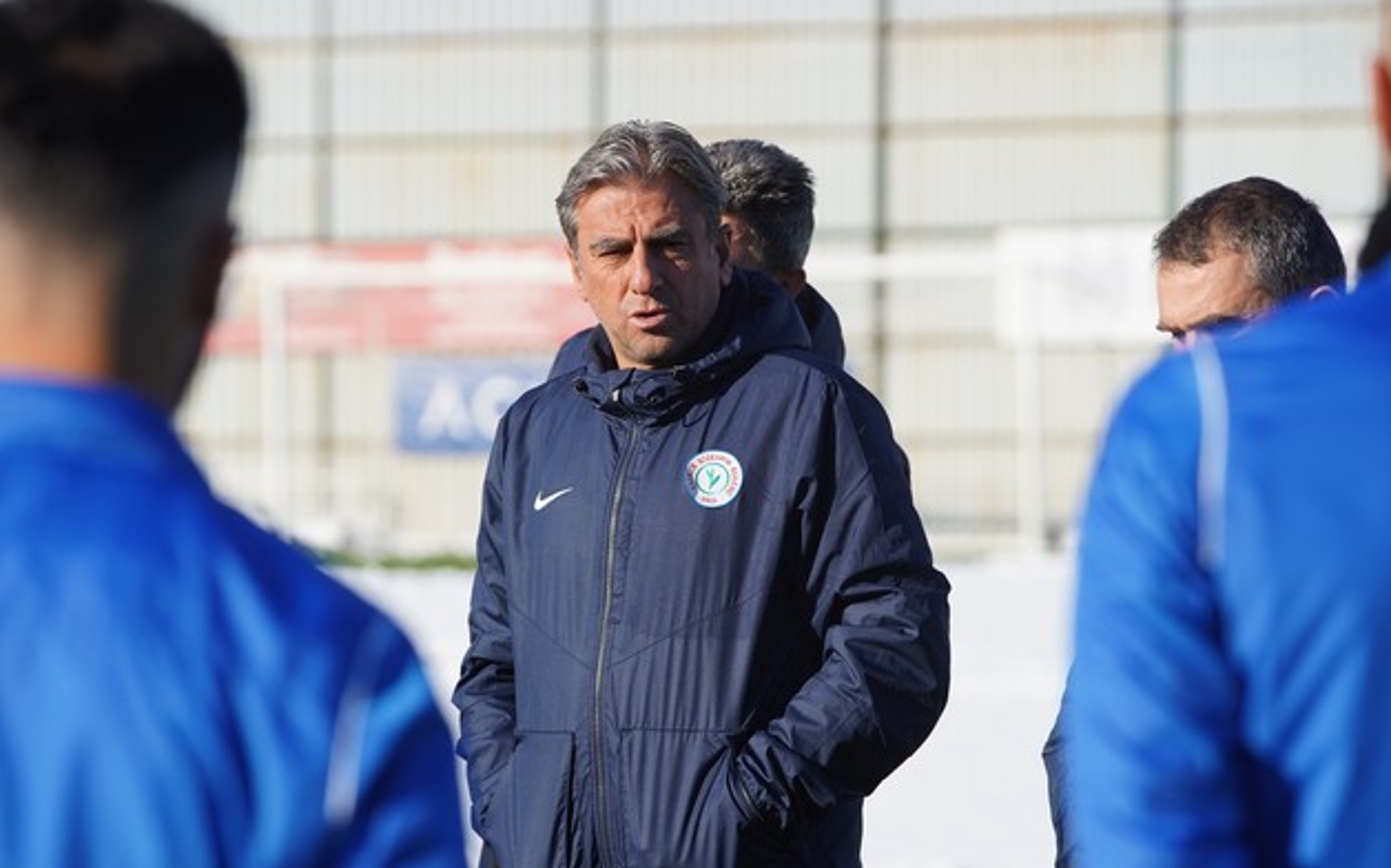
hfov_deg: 10.6
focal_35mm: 198
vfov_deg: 6.6
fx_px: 7503
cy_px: 435
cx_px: 689
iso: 250
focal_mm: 182
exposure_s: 1/1000
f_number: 5.6
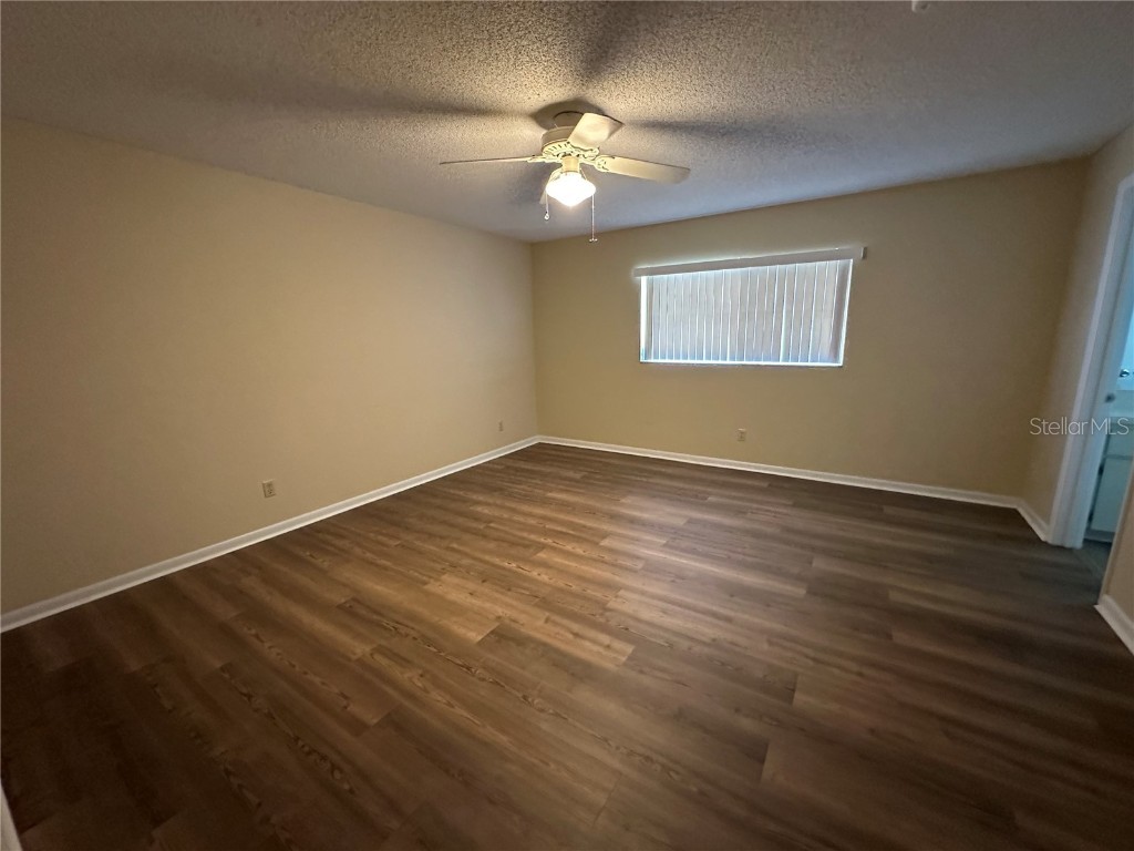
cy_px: 426
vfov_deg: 85.7
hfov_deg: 102.1
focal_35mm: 14
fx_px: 459
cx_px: 567
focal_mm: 2.22
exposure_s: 1/60
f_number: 2.2
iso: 800
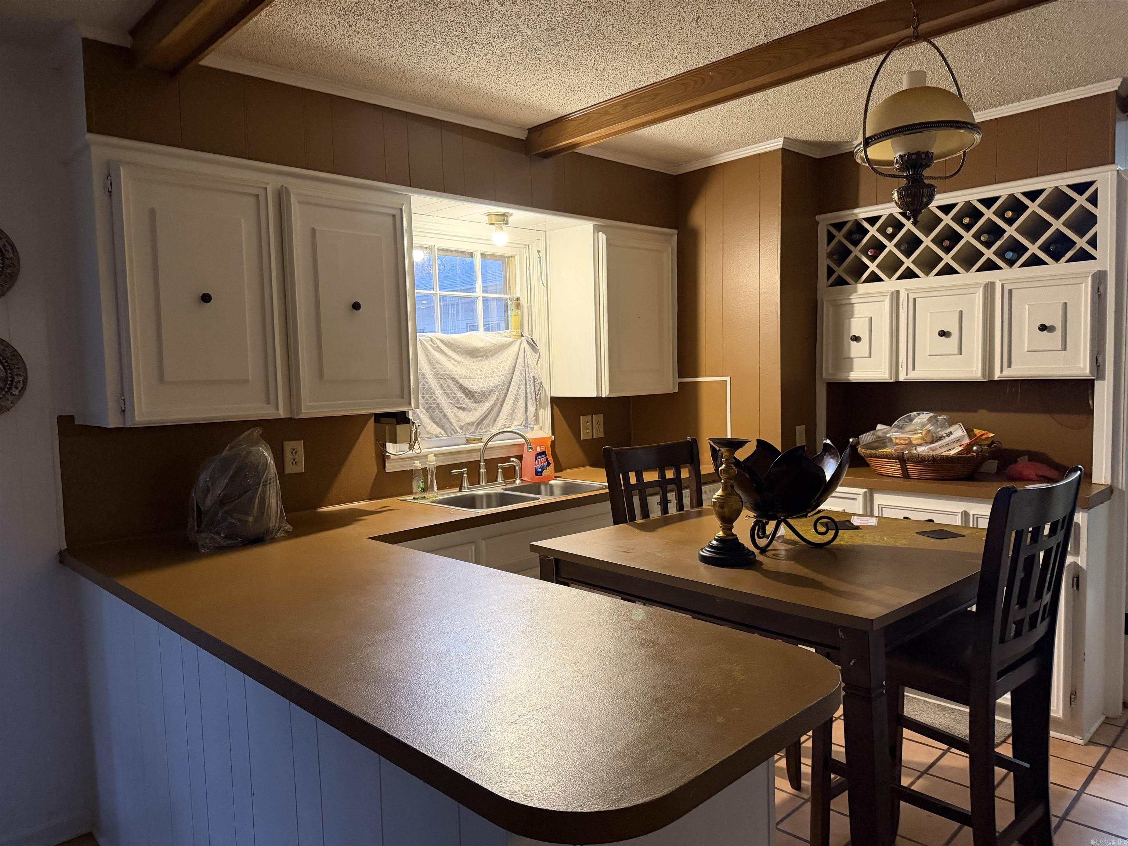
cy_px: 423
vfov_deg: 56.8
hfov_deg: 71.6
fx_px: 782
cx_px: 564
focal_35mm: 24
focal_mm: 6.76
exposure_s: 1/60
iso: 640
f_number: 1.78
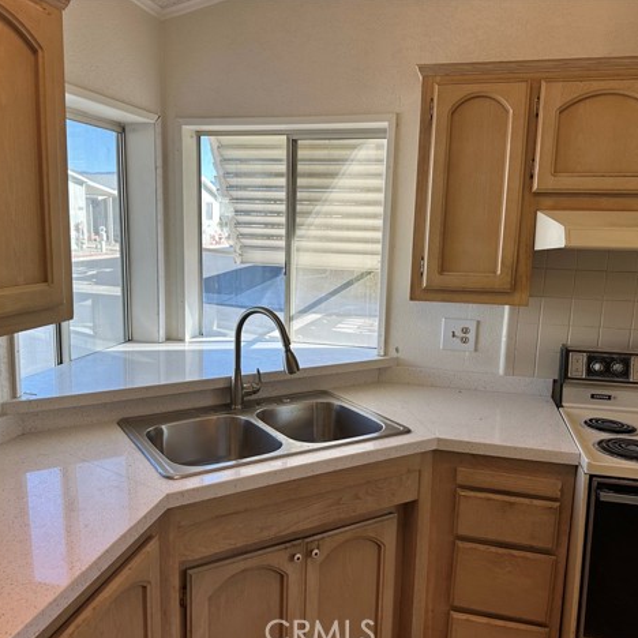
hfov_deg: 55.6
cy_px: 324
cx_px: 299
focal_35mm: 29
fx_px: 605
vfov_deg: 55.6
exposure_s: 1/441
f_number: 1.78
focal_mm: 6.86
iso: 80
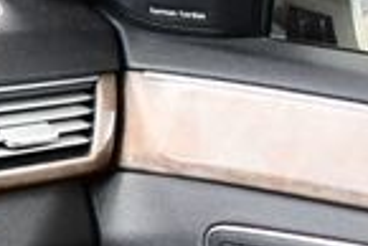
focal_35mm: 194
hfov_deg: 9.7
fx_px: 1985
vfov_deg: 7.0
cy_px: 330
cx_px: -439
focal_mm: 22
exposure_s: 1/60
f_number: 3.8
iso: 5000
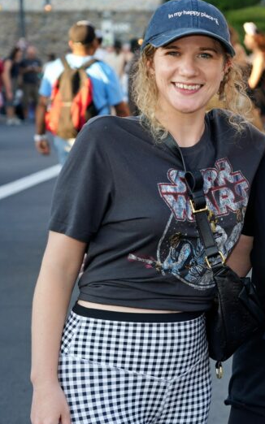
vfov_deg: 17.7
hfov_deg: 10.8
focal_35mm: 118
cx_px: 350
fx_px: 1364
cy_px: 240
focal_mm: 59
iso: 200
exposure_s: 1/100
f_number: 5
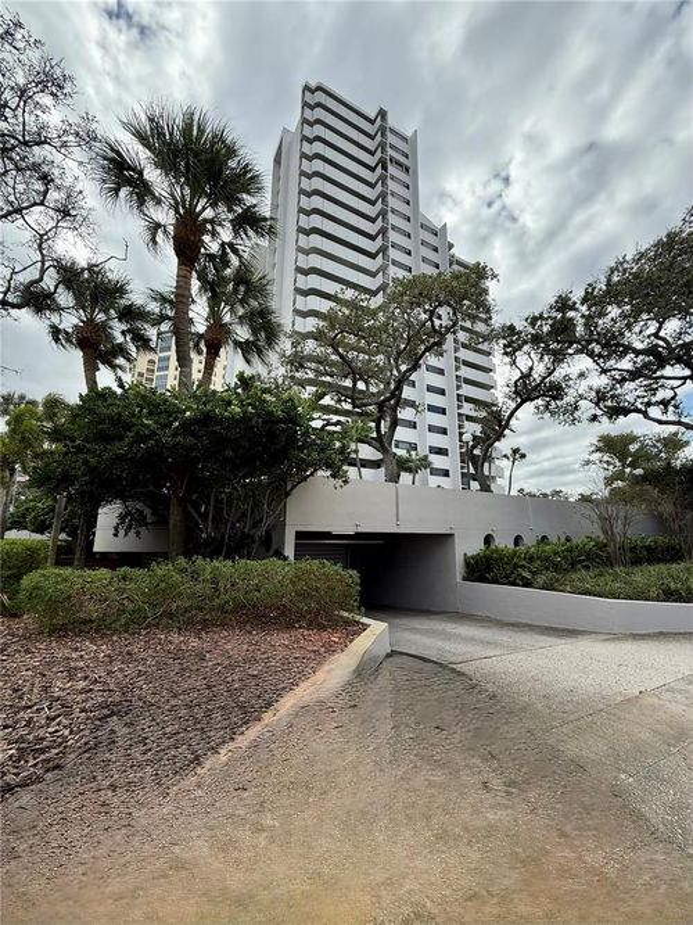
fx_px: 374
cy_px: 462
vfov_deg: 102.1
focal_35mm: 14
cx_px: 346
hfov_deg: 85.7
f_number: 2.2
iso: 64
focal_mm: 2.22
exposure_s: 1/970
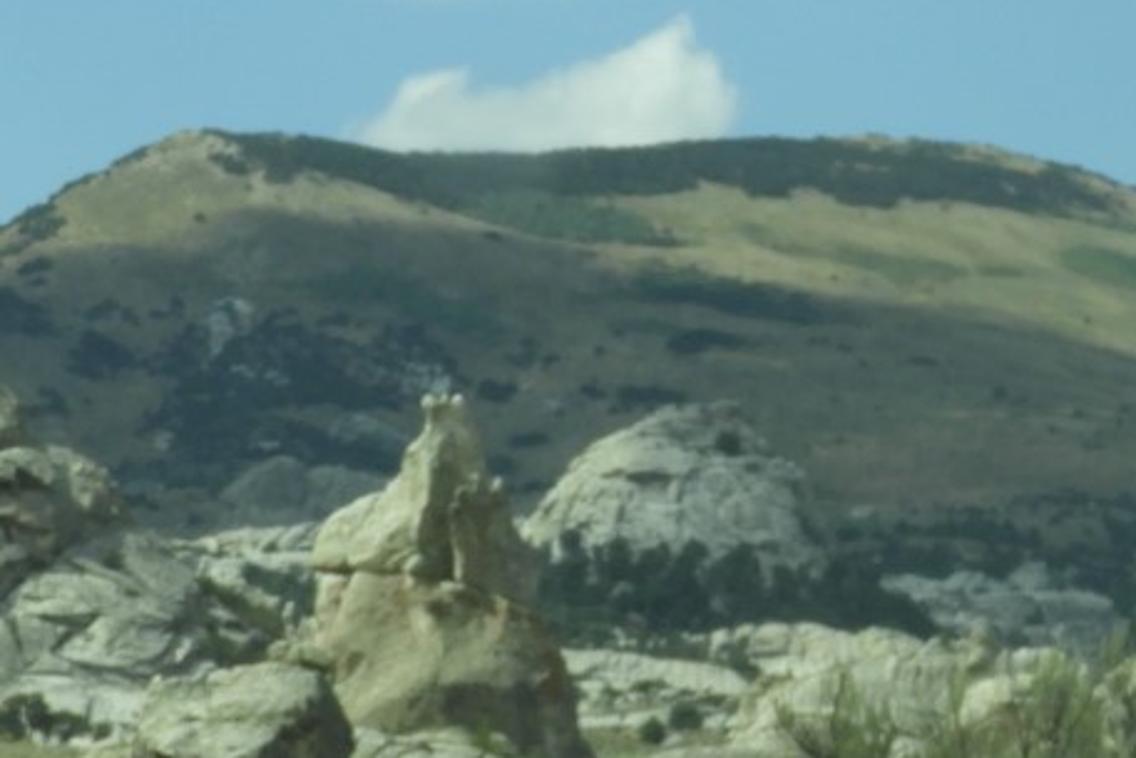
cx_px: 1511
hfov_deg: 9.5
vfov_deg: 6.5
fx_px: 6723
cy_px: 253
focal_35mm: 213
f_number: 4.2
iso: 100
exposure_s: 1/800
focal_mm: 11.6
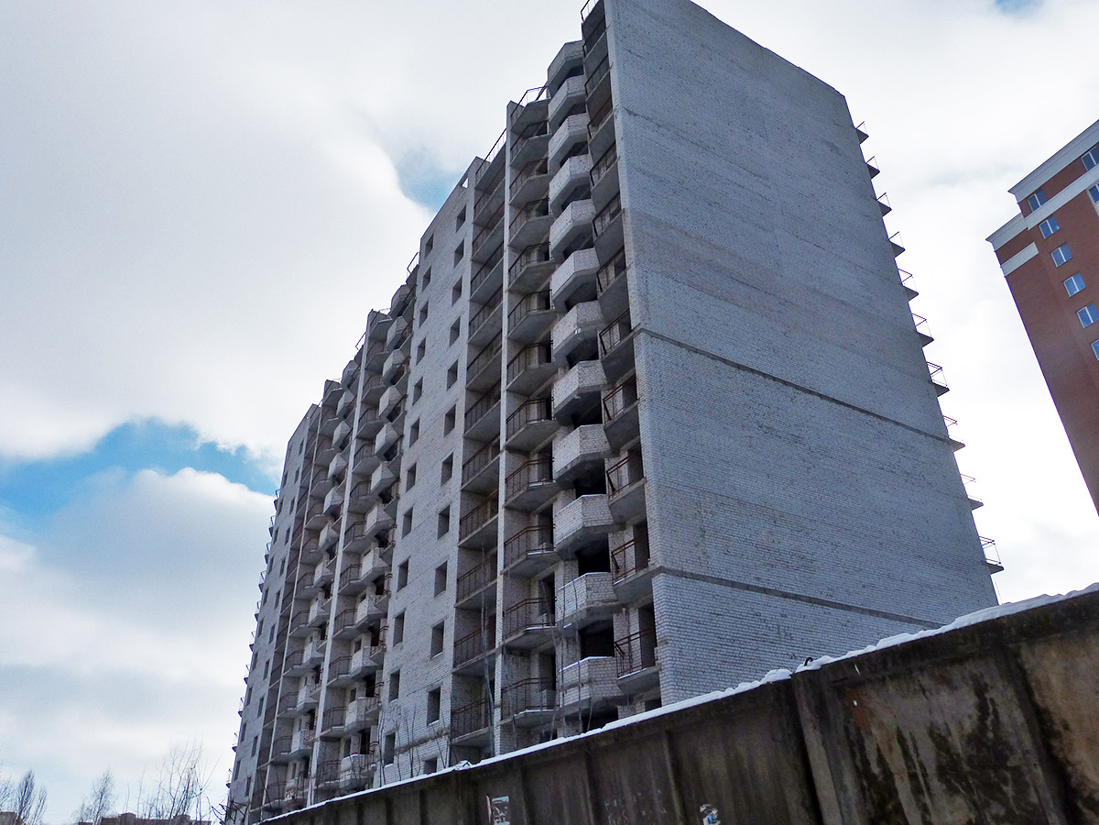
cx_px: 550
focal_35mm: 25
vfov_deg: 54.9
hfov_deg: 69.4
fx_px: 794
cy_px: 412
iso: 100
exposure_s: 1/2000
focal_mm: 4.5
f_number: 4.5
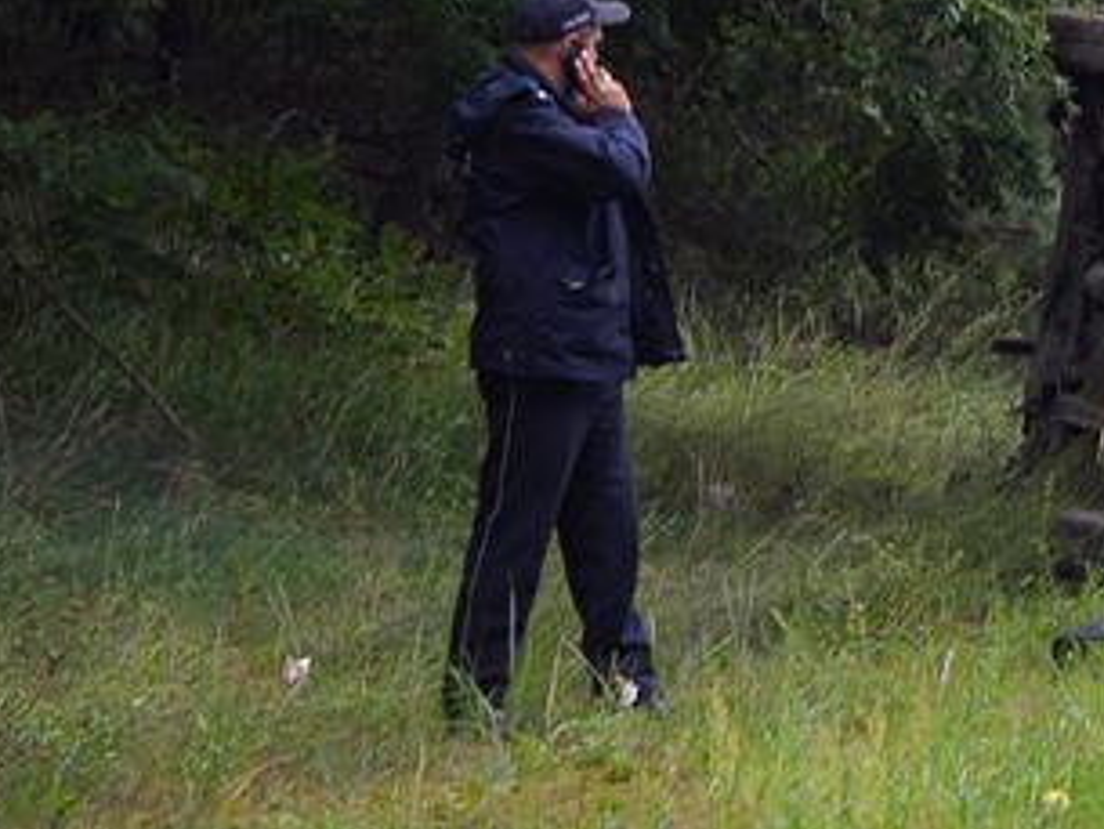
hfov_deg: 8.1
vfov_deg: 6.2
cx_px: 1459
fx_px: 7689
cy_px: 317
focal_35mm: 241
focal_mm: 60
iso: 640
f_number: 4.5
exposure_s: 1/60
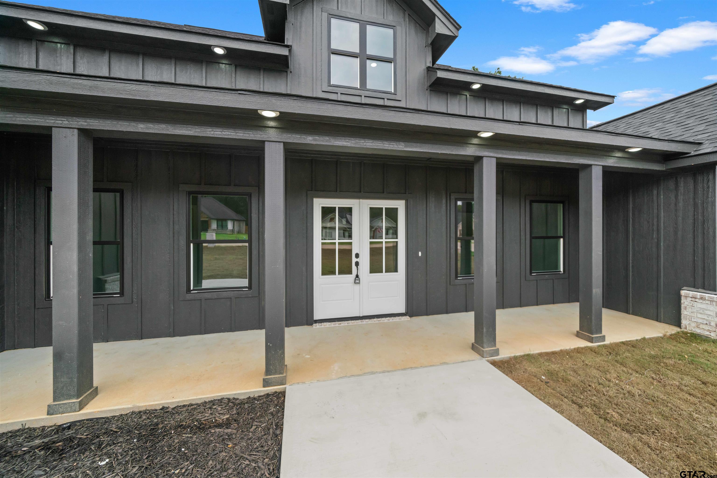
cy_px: 239
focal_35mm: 12
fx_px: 239
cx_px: 358
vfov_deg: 90.0
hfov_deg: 112.6
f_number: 5.6
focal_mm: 12
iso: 1250
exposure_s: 1/1250
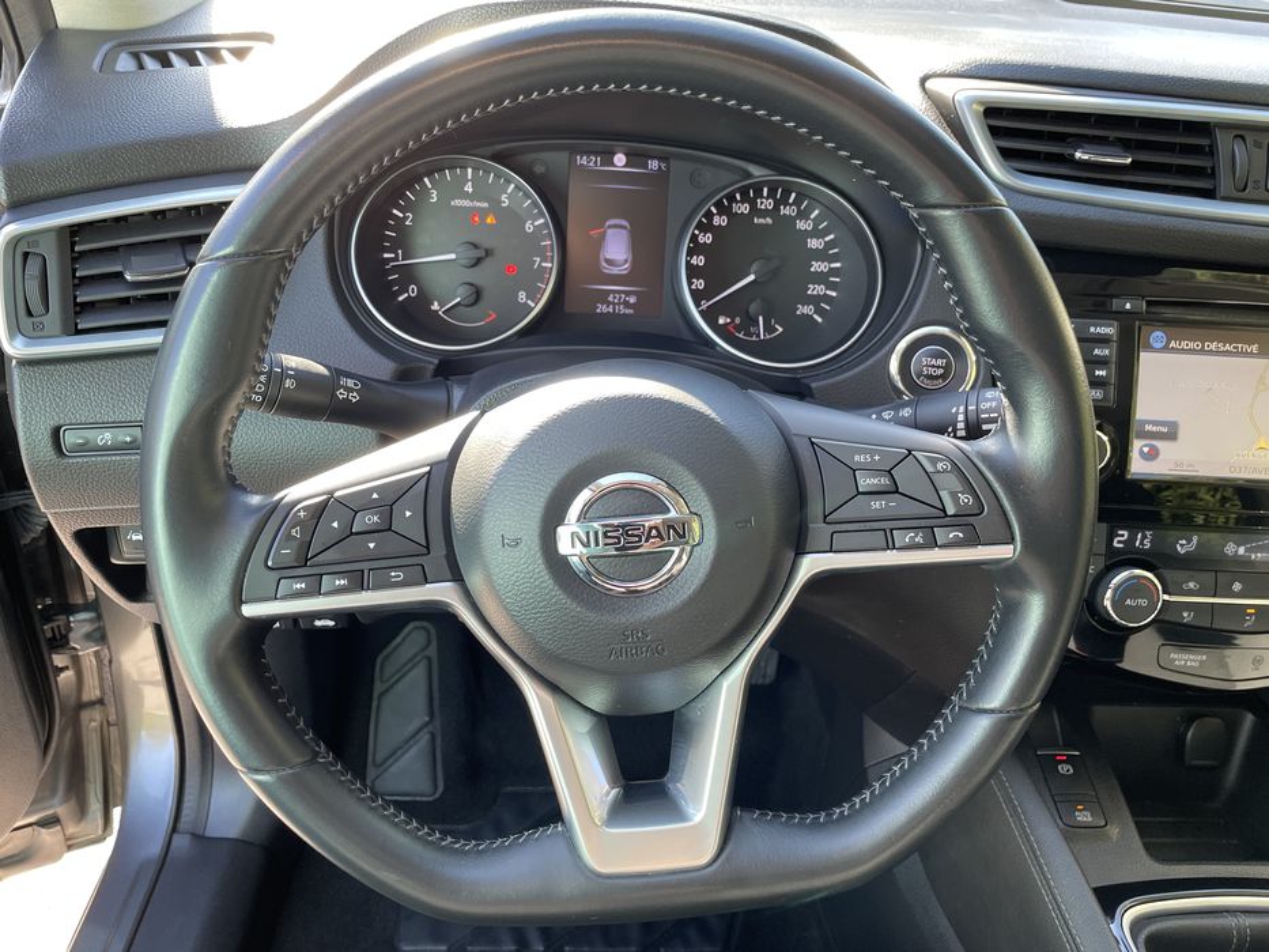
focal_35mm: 26
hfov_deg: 67.3
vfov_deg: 53.1
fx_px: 953
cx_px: 634
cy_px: 476
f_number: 1.6
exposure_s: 1/121
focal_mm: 4.2
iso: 100
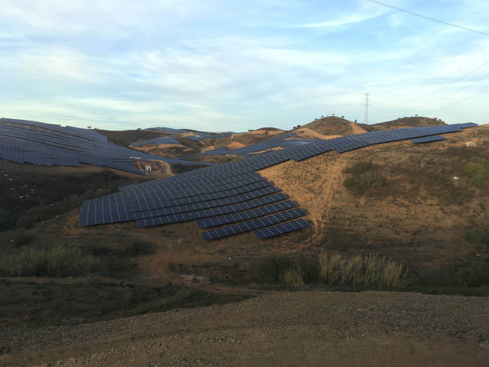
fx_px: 410
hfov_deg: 61.7
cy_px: 184
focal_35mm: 29
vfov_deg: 48.2
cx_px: 244
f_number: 2.2
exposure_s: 1/126
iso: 25
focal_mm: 4.15
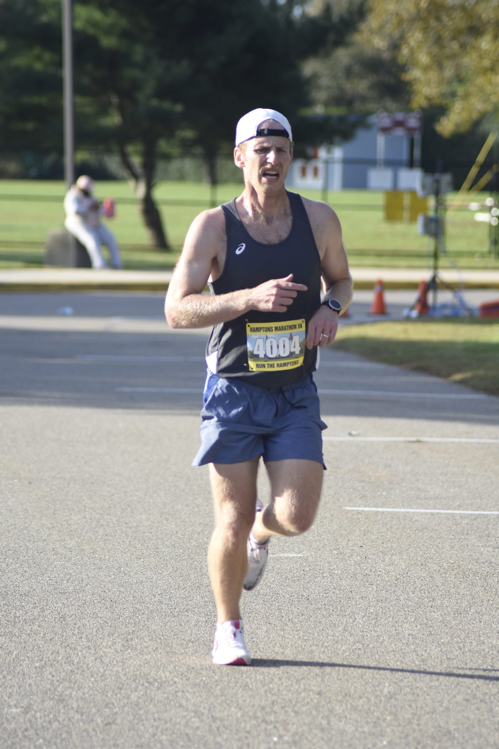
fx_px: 4833
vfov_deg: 8.9
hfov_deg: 5.9
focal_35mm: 232
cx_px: 250
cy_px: 374
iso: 400
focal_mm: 155
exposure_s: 1/1000
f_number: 4.5
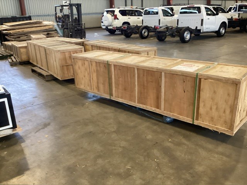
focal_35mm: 31
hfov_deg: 58.4
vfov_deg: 45.4
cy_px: 92
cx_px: 124
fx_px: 221
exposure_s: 1/50
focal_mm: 3.3
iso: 320
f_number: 2.4
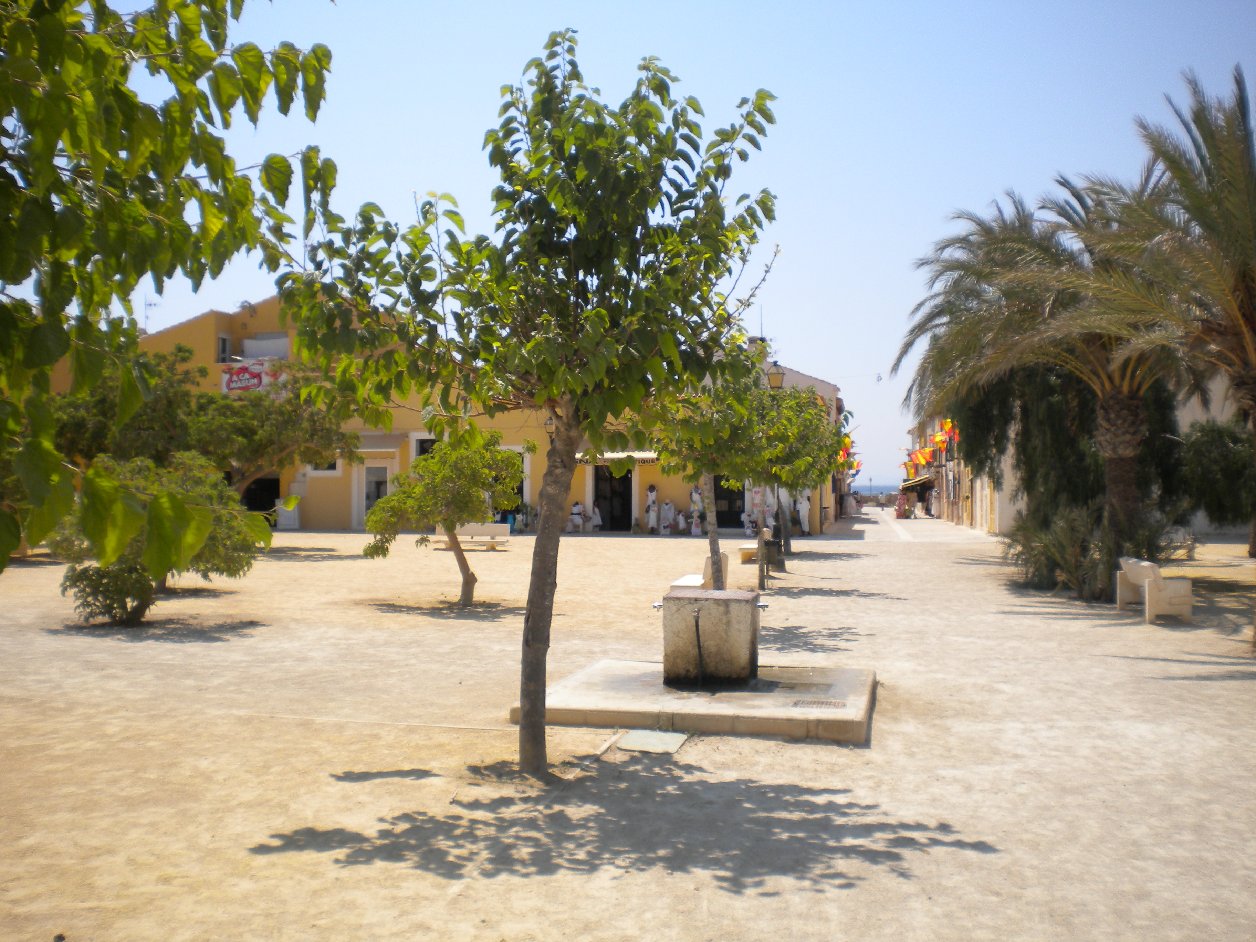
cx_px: 628
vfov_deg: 40.7
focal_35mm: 35
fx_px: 1270
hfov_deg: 52.6
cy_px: 471
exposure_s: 1/833
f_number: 4.6
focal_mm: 6.3
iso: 80
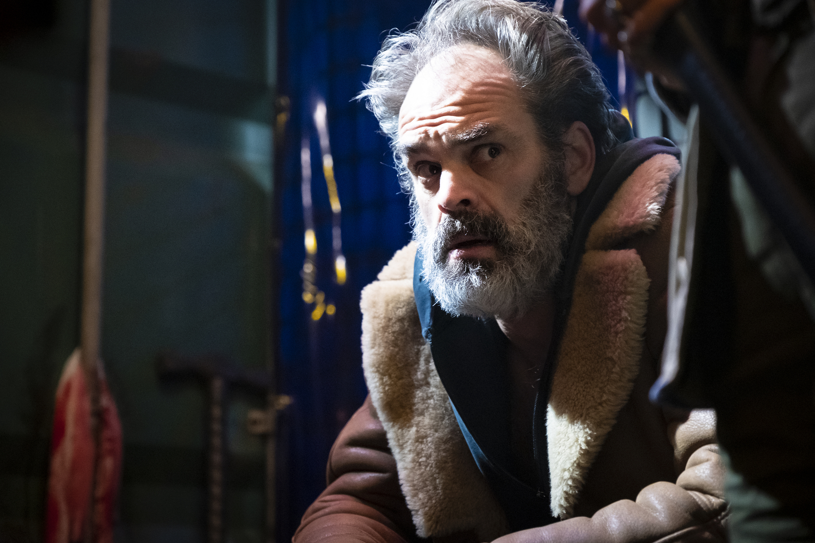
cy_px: 272
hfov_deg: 24.5
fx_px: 1879
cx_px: 408
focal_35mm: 83
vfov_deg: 16.5
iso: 3200
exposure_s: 1/100
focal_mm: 55
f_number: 2.8
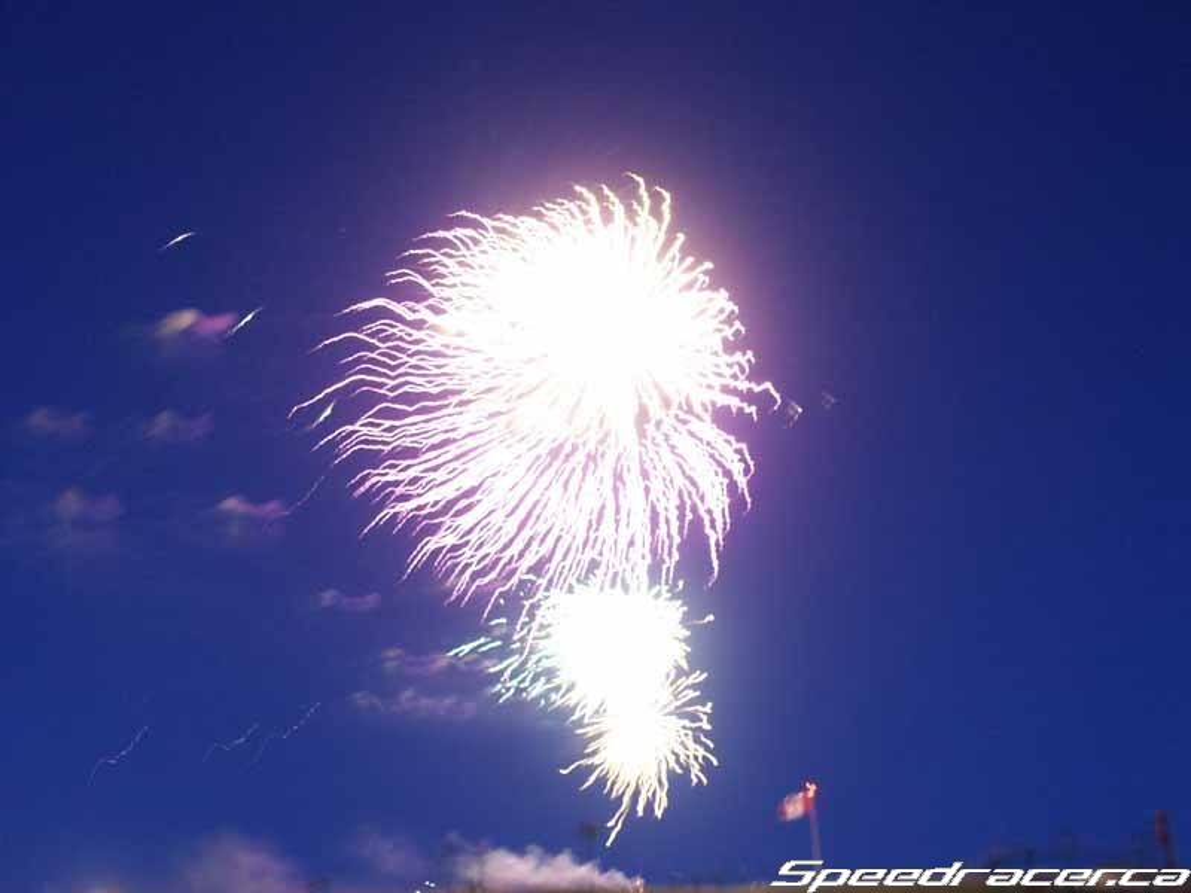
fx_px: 2099
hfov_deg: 31.7
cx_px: 596
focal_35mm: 61
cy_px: 446
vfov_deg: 24.0
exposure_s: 3
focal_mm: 15.24
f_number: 3.5
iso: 200
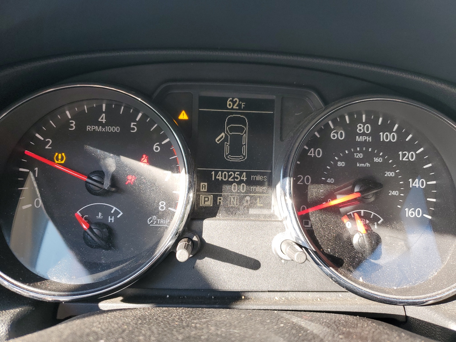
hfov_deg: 67.3
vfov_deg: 53.1
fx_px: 343
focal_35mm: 26
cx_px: 228
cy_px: 171
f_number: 1.5
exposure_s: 1/152
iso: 50
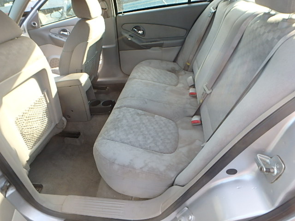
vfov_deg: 63.4
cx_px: 148
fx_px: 179
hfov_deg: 79.0
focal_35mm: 21
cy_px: 110
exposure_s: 1/80
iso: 125
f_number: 3.5
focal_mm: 3.7
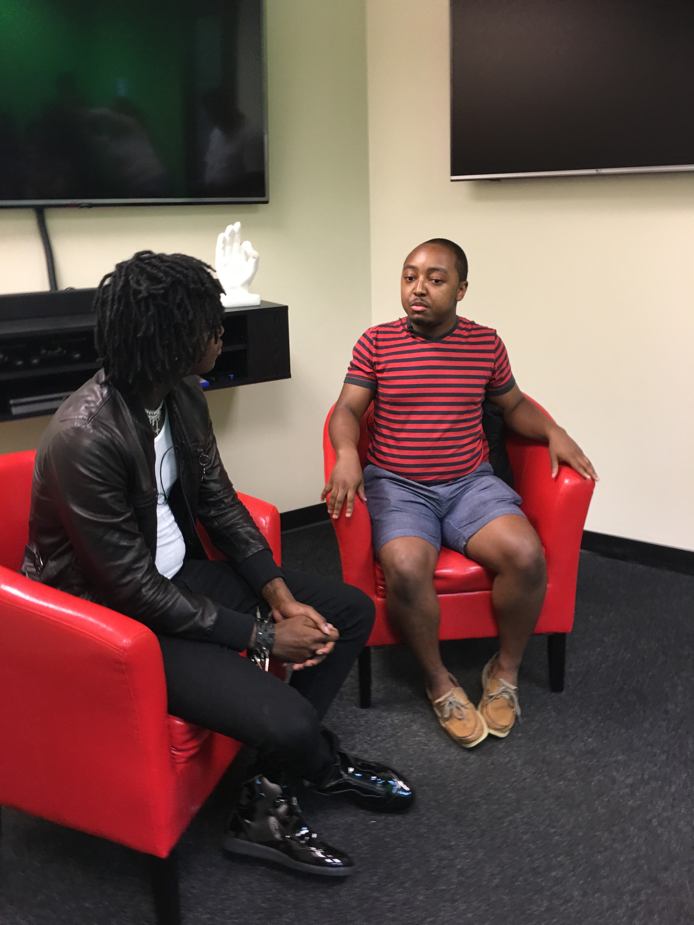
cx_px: 347
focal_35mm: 29
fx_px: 775
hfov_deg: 48.2
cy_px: 462
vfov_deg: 61.7
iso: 50
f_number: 2.2
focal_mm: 4.15
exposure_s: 1/15
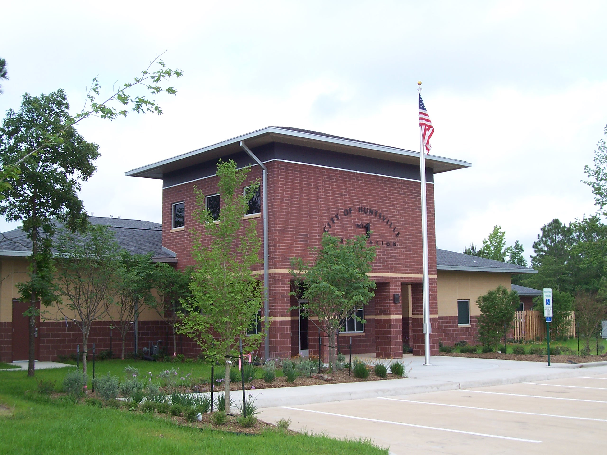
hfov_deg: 44.8
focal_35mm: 42
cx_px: 304
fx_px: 736
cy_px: 228
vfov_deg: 34.3
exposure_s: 1/125
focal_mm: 7
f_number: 5.6
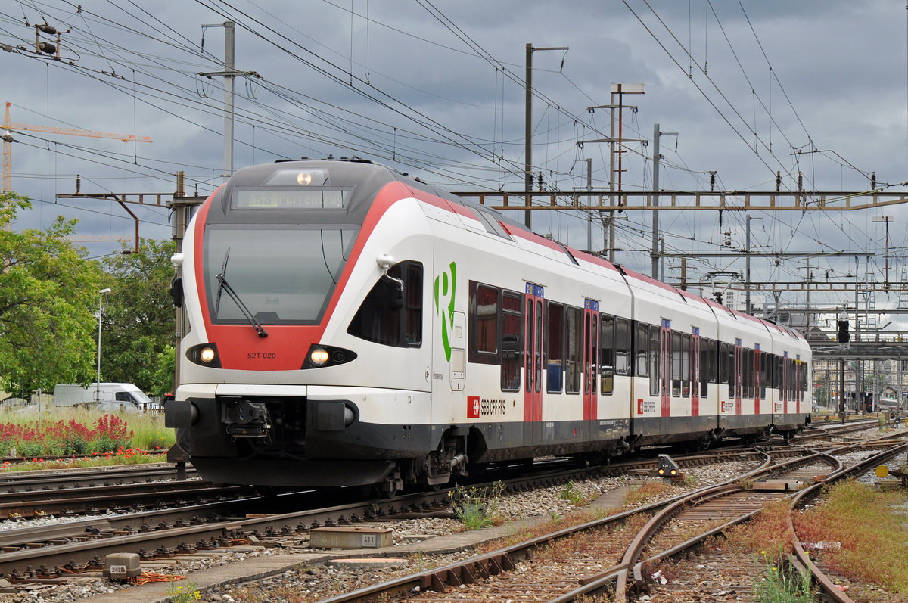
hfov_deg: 19.5
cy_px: 302
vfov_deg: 13.0
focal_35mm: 105
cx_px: 454
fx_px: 2645
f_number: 9
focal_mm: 70
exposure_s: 1/1000
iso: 640
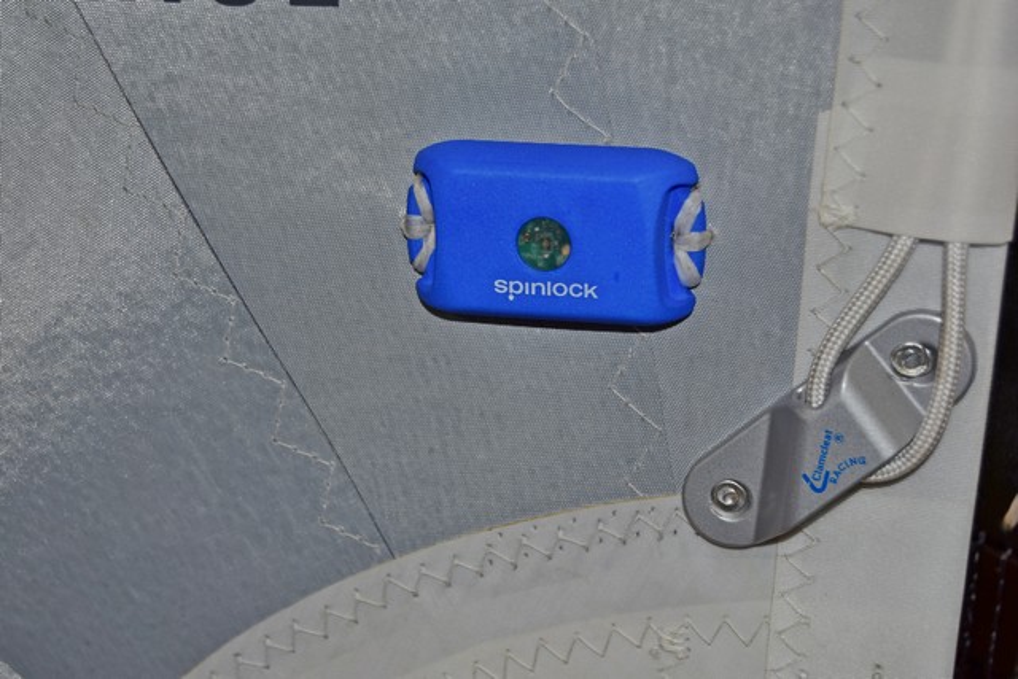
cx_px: 509
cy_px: 340
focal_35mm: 75
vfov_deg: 18.2
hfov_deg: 27.0
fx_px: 2121
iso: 100
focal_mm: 50
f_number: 5.6
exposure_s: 1/60
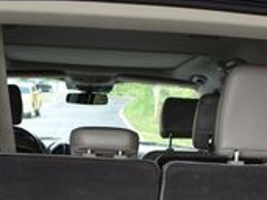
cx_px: 117
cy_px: 229
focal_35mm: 97
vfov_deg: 14.8
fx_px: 748
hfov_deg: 20.2
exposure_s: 1/250
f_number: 3.5
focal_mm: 18
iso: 720
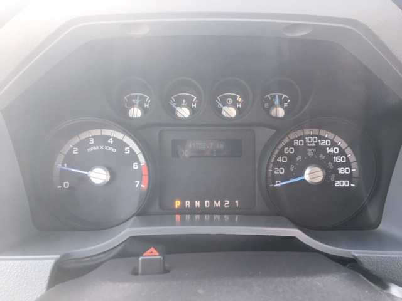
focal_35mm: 29
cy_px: 150
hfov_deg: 61.7
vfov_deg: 48.2
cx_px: 201
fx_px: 337
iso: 25
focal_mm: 4.15
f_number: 2.2
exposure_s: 1/30
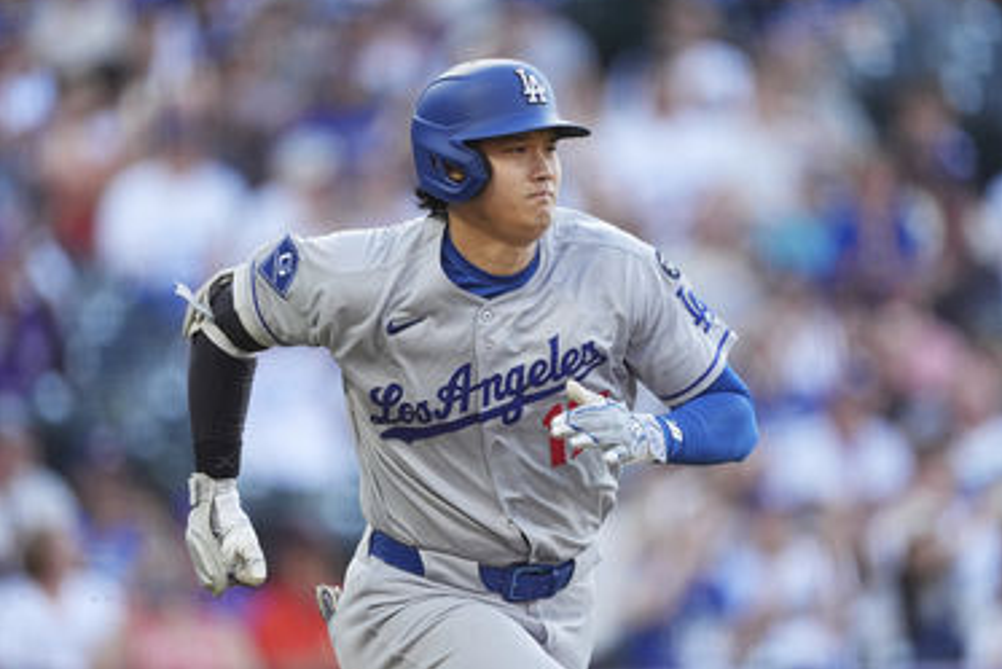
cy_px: 340
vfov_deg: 2.1
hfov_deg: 3.2
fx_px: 17903
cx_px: 492
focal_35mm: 643
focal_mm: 600
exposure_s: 1/2500
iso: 2500
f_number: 4
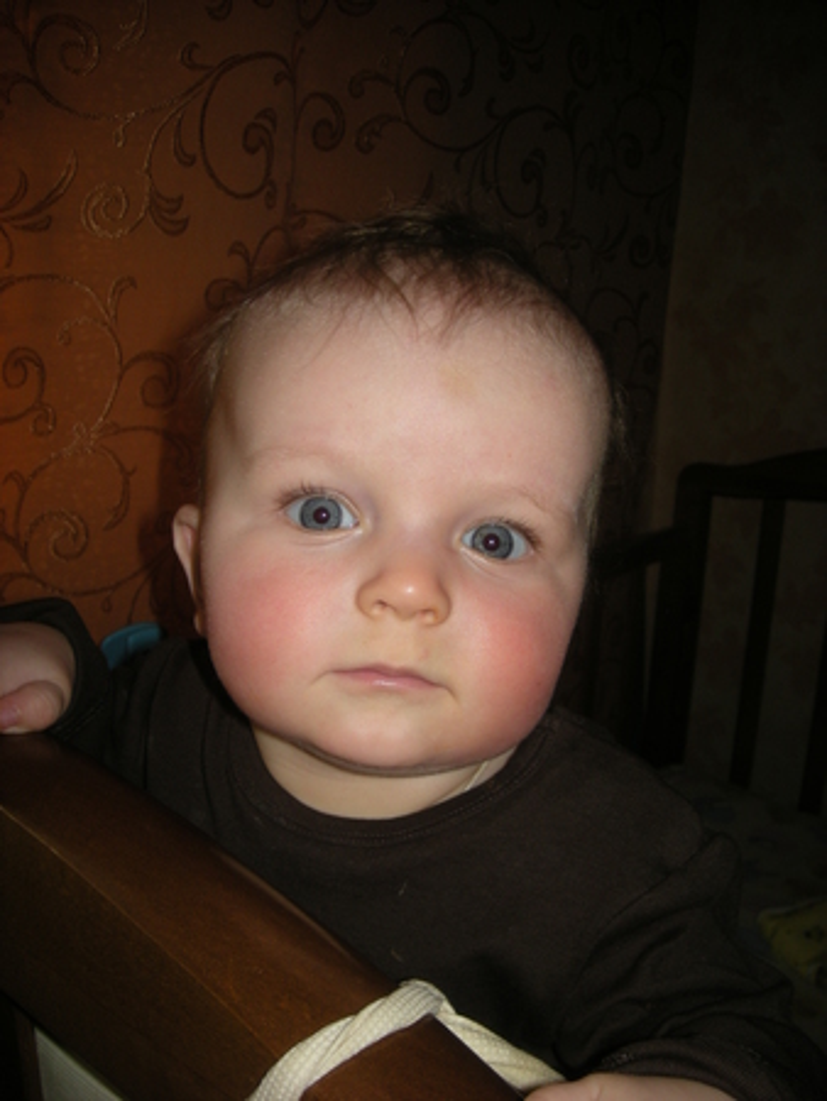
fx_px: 1114
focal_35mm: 35
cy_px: 550
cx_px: 414
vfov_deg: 52.6
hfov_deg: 40.7
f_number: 2.8
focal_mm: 5.7
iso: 64
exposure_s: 1/102
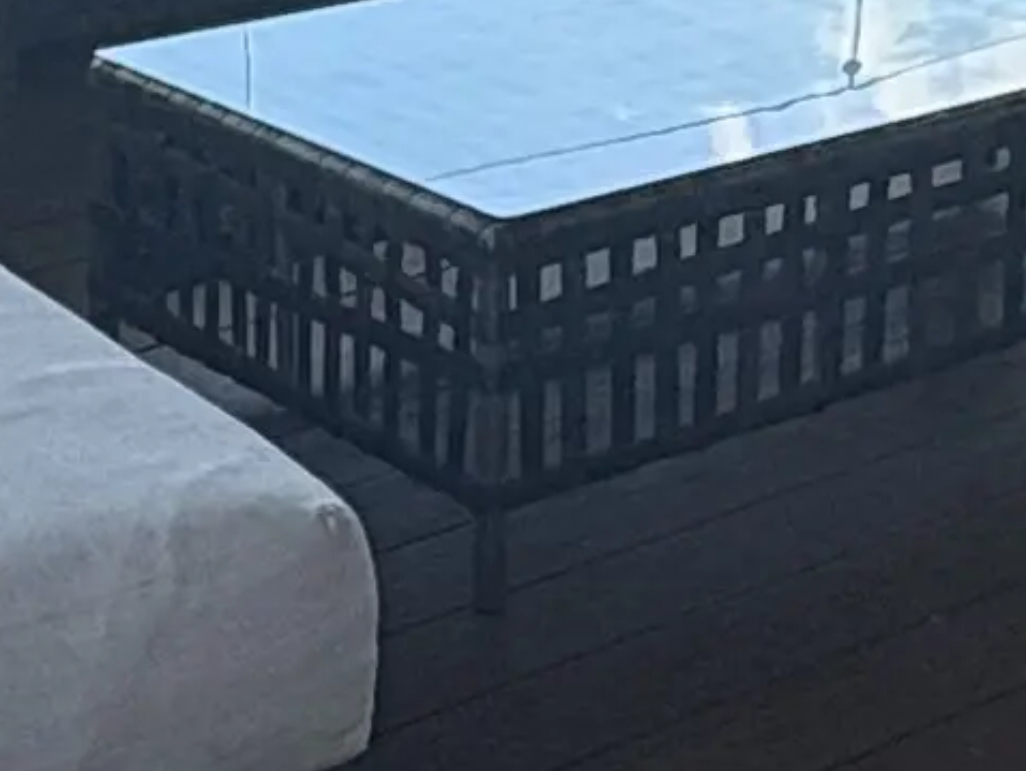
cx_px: 1232
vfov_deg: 11.7
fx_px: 3499
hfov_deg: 16.0
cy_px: -552
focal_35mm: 118
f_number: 2.2
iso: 50
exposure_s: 1/1143
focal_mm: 2.22
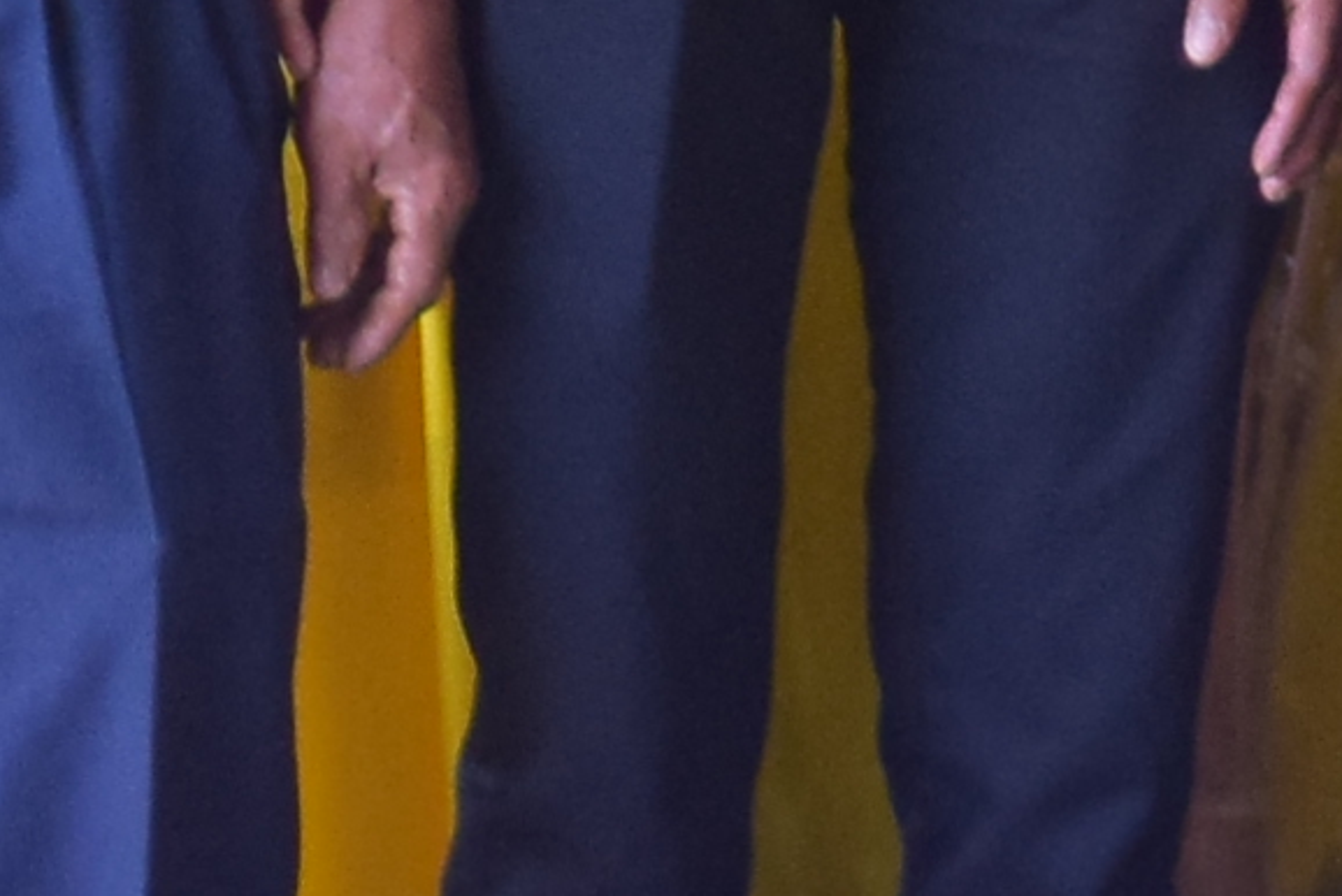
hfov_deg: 3.4
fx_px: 21743
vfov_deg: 2.3
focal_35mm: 583
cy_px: -2008
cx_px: 4216
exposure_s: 1/400
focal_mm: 50
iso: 1000
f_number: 2
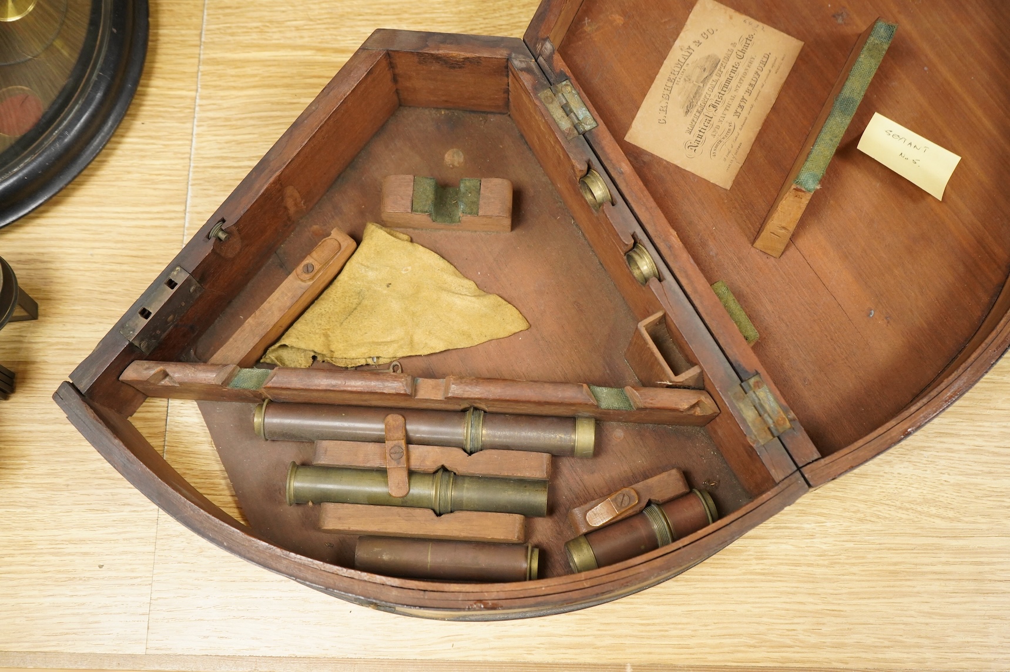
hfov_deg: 48.5
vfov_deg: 33.3
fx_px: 1121
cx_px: 505
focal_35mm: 40
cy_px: 336
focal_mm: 40
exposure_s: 1/125
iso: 4000
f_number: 5.6
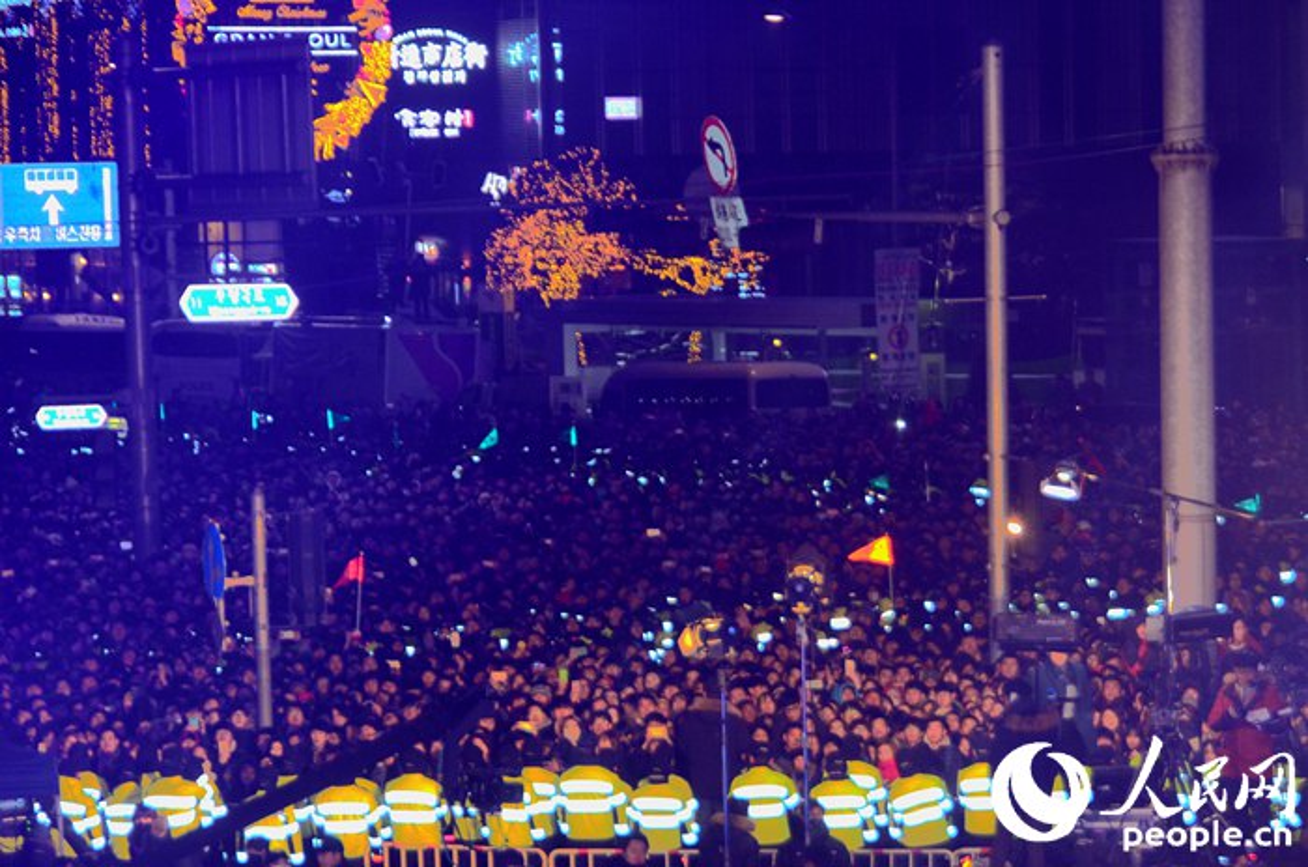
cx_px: 654
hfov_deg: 16.7
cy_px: 434
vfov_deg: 11.1
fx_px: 4461
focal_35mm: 123
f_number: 5.3
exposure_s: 1/60
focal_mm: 82
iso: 1250
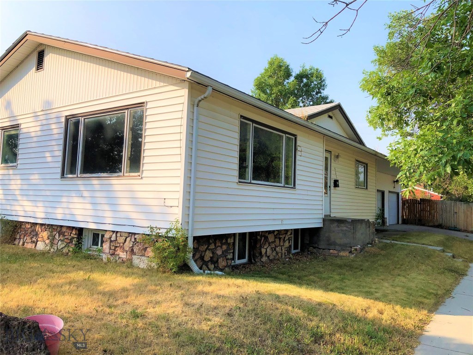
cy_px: 178
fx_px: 383
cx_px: 236
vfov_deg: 49.7
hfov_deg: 63.4
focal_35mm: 28
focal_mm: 3.99
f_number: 1.8
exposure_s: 1/1499
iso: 20
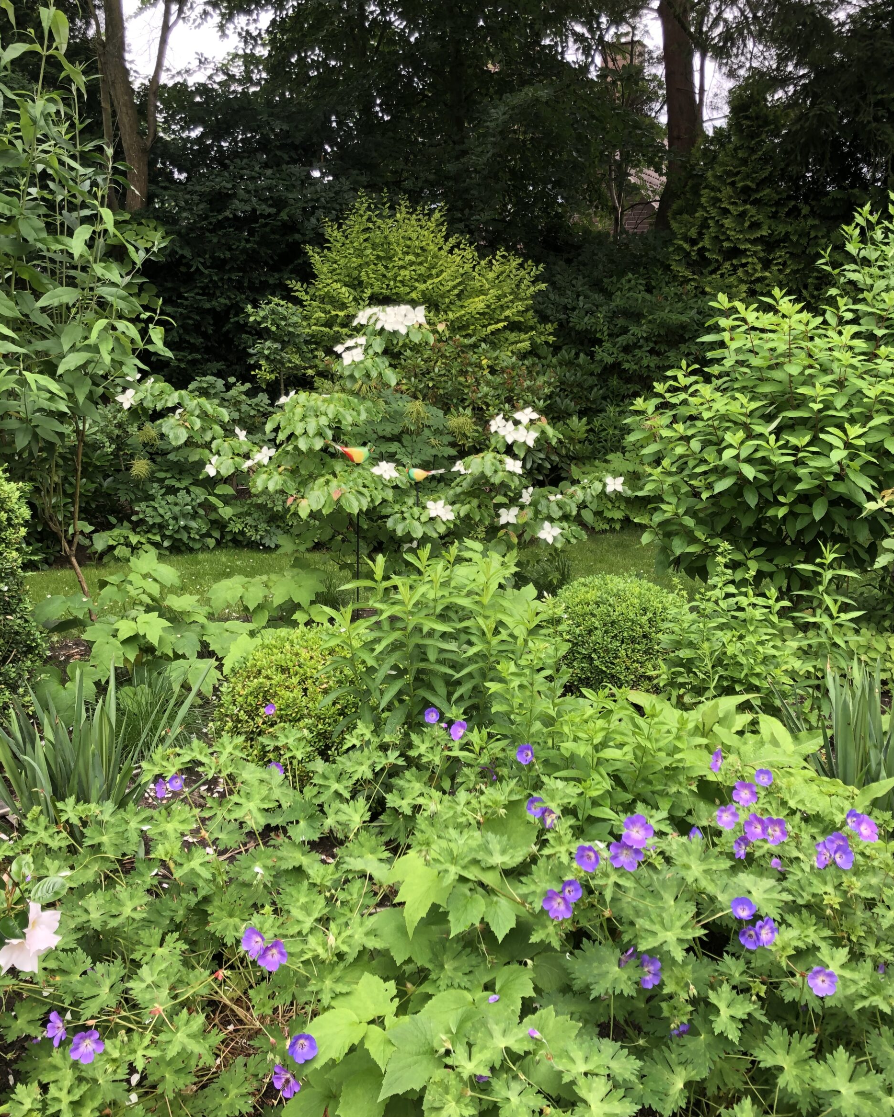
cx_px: 451
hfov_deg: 48.5
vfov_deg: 58.7
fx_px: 992
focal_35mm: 30
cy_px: 536
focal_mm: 3.99
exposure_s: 1/120
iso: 25
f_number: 1.8
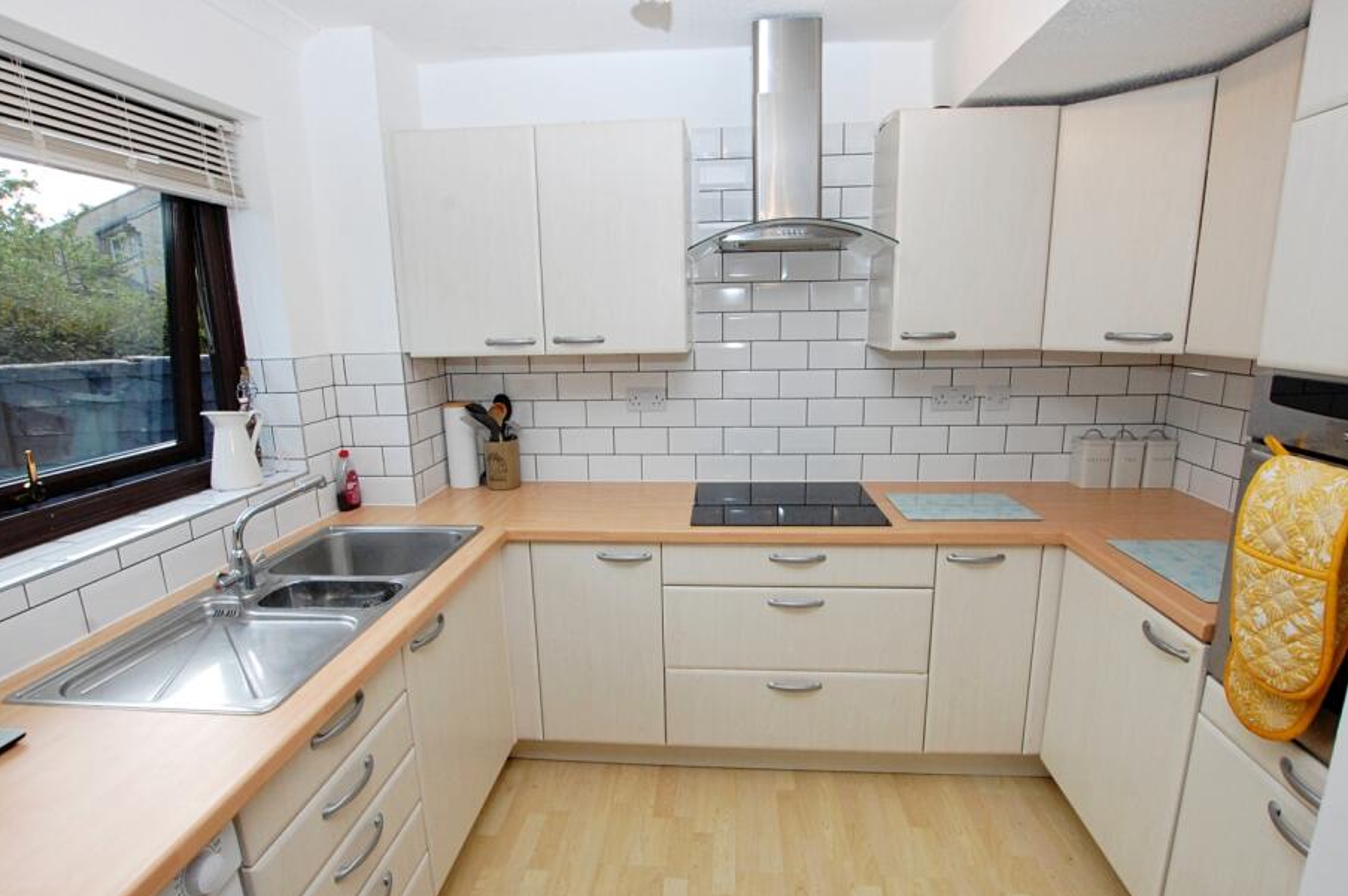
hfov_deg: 93.3
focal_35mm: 17
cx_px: 664
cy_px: 457
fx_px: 636
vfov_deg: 70.3
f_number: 8
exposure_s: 1/250
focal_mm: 10
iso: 800
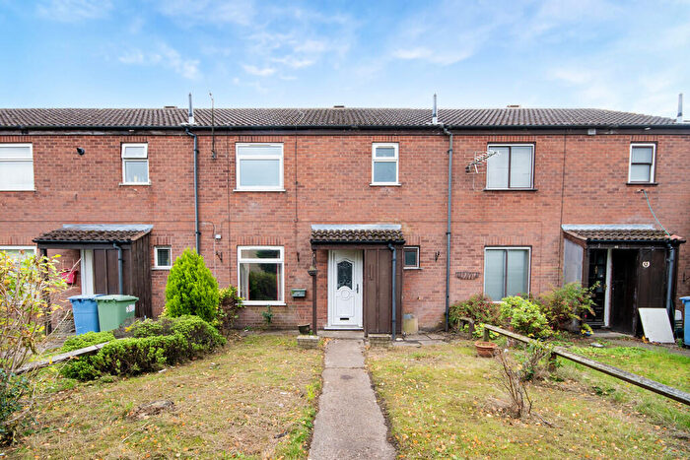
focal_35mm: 16
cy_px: 230
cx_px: 345
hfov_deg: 96.7
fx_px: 307
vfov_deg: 73.8
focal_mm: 11
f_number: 8
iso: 100
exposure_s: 1/25
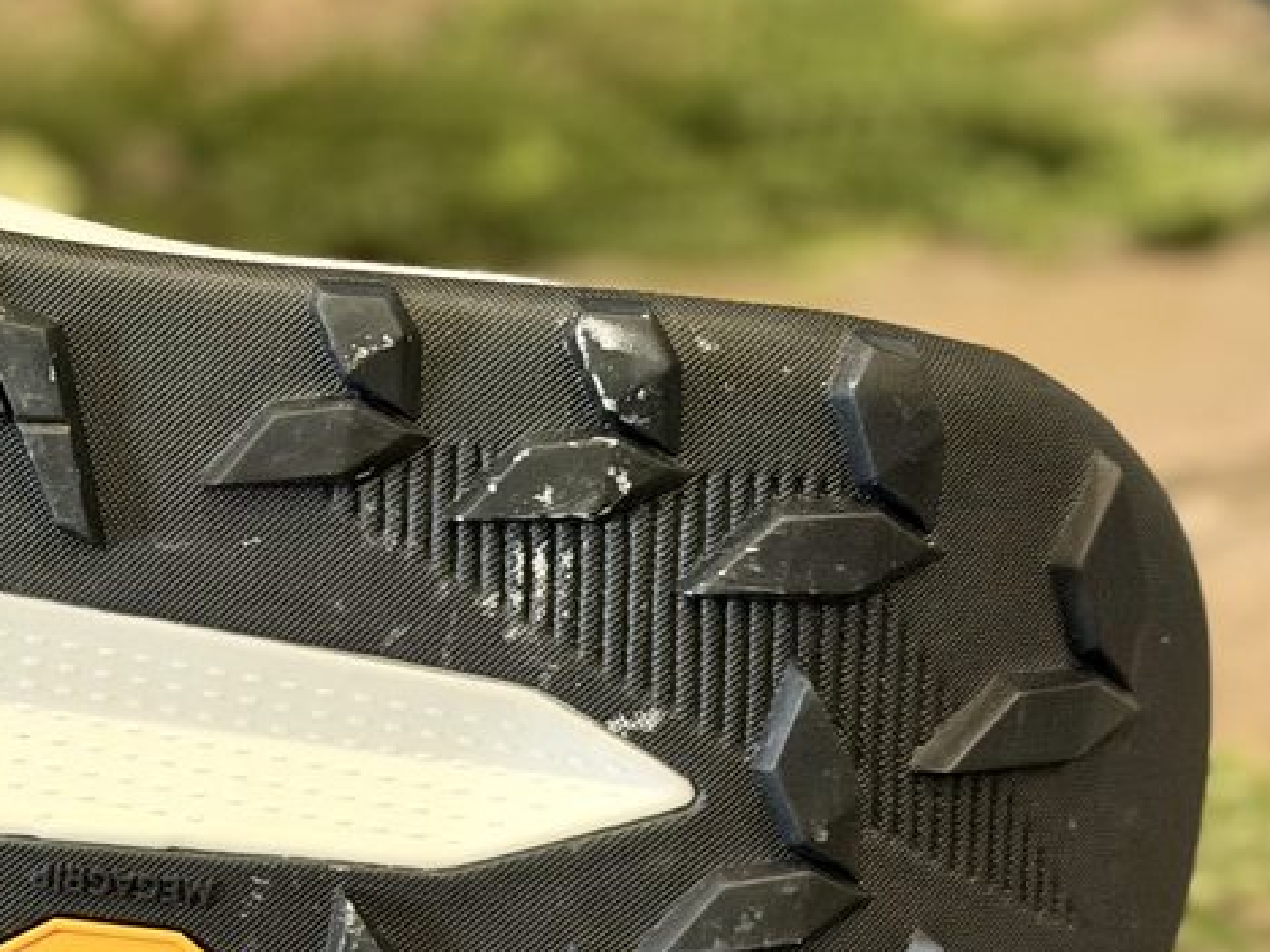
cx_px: -209
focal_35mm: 123
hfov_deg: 15.5
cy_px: 629
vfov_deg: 12.0
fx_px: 4513
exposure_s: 1/33
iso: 320
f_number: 1.78
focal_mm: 6.76
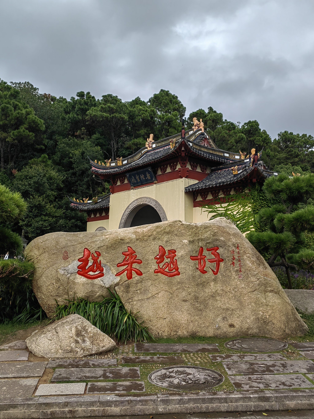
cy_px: 210
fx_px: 351
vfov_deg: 61.7
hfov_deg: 48.2
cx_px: 157
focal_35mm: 29
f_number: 1.8
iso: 50
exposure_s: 1/2500
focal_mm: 5.53
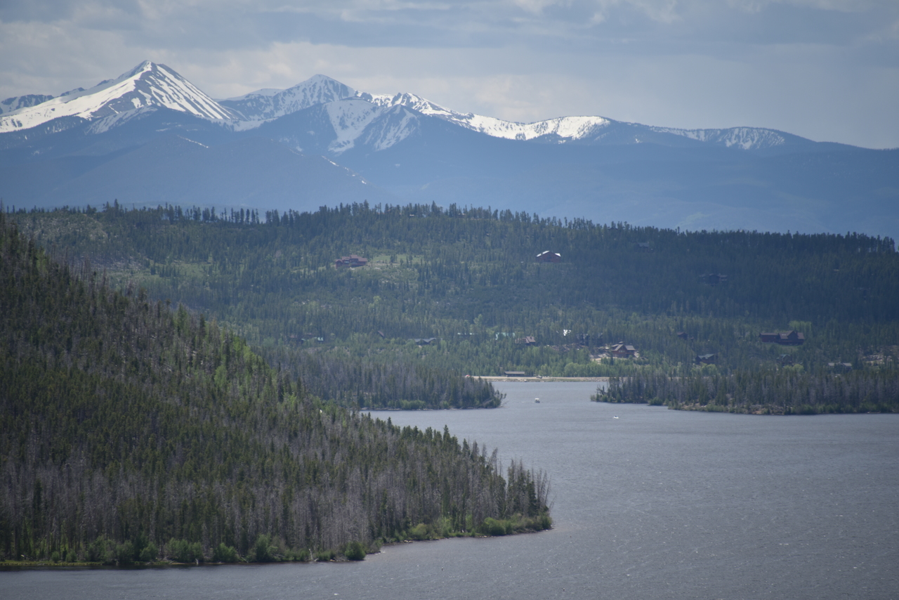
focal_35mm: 300
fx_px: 7493
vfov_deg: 4.6
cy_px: 300
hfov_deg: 6.9
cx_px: 450
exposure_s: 1/640
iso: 110
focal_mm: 300
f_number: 5.6
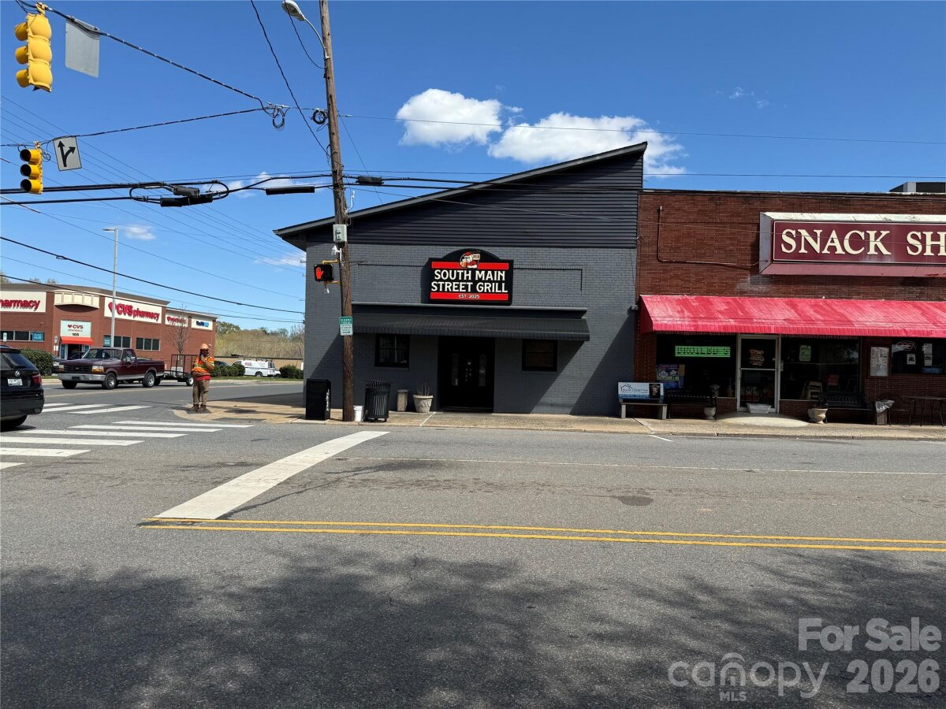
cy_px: 354
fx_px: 656
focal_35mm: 24
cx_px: 473
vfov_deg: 56.8
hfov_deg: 71.6
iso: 80
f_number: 1.78
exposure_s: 1/3759
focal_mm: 6.76
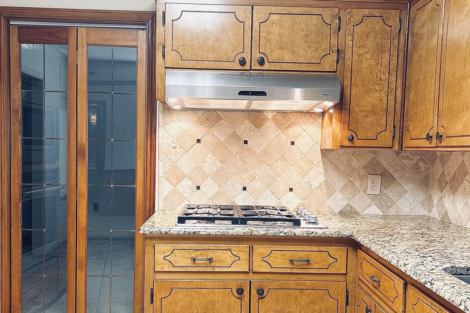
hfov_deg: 51.9
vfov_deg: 35.9
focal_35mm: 37
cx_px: 232
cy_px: 182
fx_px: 483
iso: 80
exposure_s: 1/62
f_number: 1.5
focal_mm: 5.7
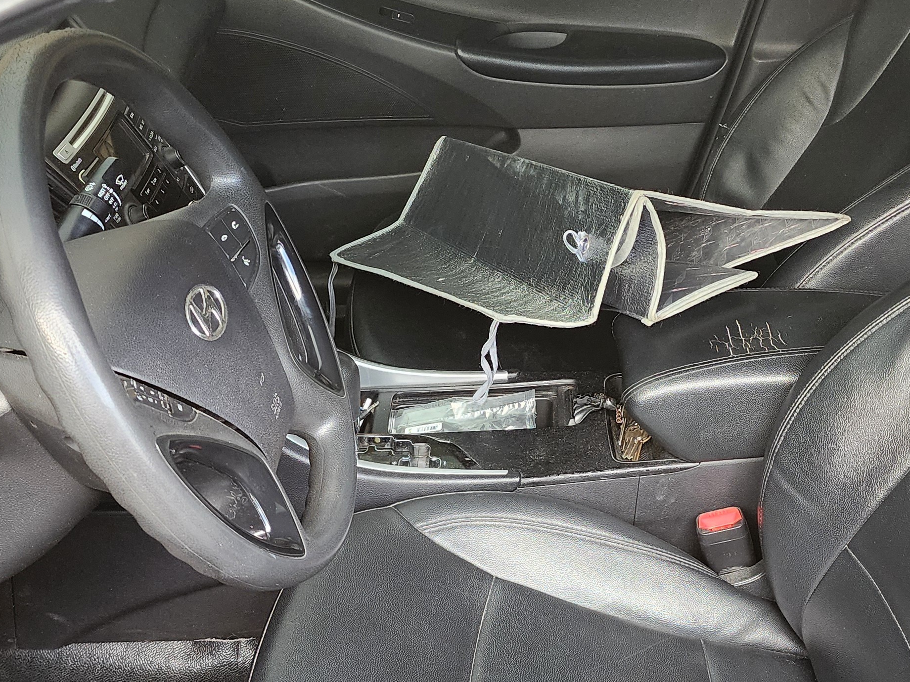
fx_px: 1314
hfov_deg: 38.1
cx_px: 510
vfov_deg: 29.0
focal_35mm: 50
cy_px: 404
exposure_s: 1/120
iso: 250
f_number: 1.8
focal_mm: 6.4
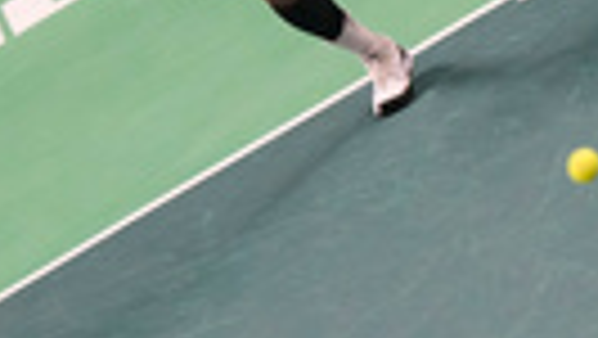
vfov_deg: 0.8
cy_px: -115
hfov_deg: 1.3
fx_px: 25592
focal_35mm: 1613
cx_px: 351
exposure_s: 1/2000
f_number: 3.2
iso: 4000
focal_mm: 400
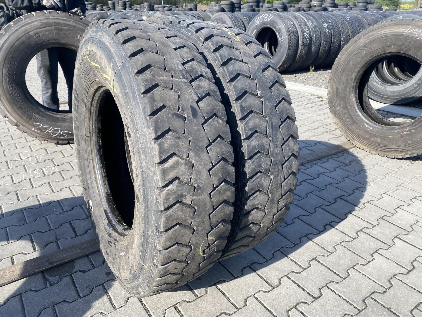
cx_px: 211
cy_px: 158
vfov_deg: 53.1
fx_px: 317
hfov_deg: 67.3
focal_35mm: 26
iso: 32
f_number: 1.8
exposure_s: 1/934
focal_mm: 4.25
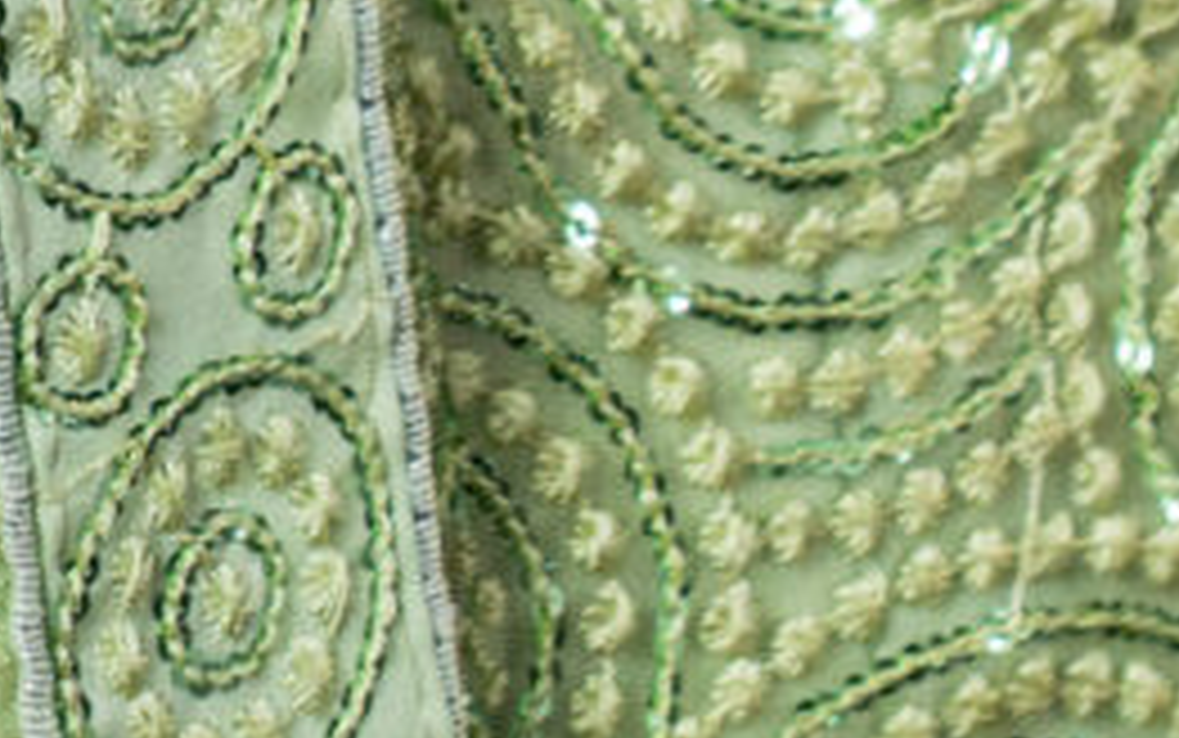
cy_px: -2812
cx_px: -212
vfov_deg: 1.6
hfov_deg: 2.7
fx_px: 25234
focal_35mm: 785
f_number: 8
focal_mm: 105
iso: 100
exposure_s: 1/200
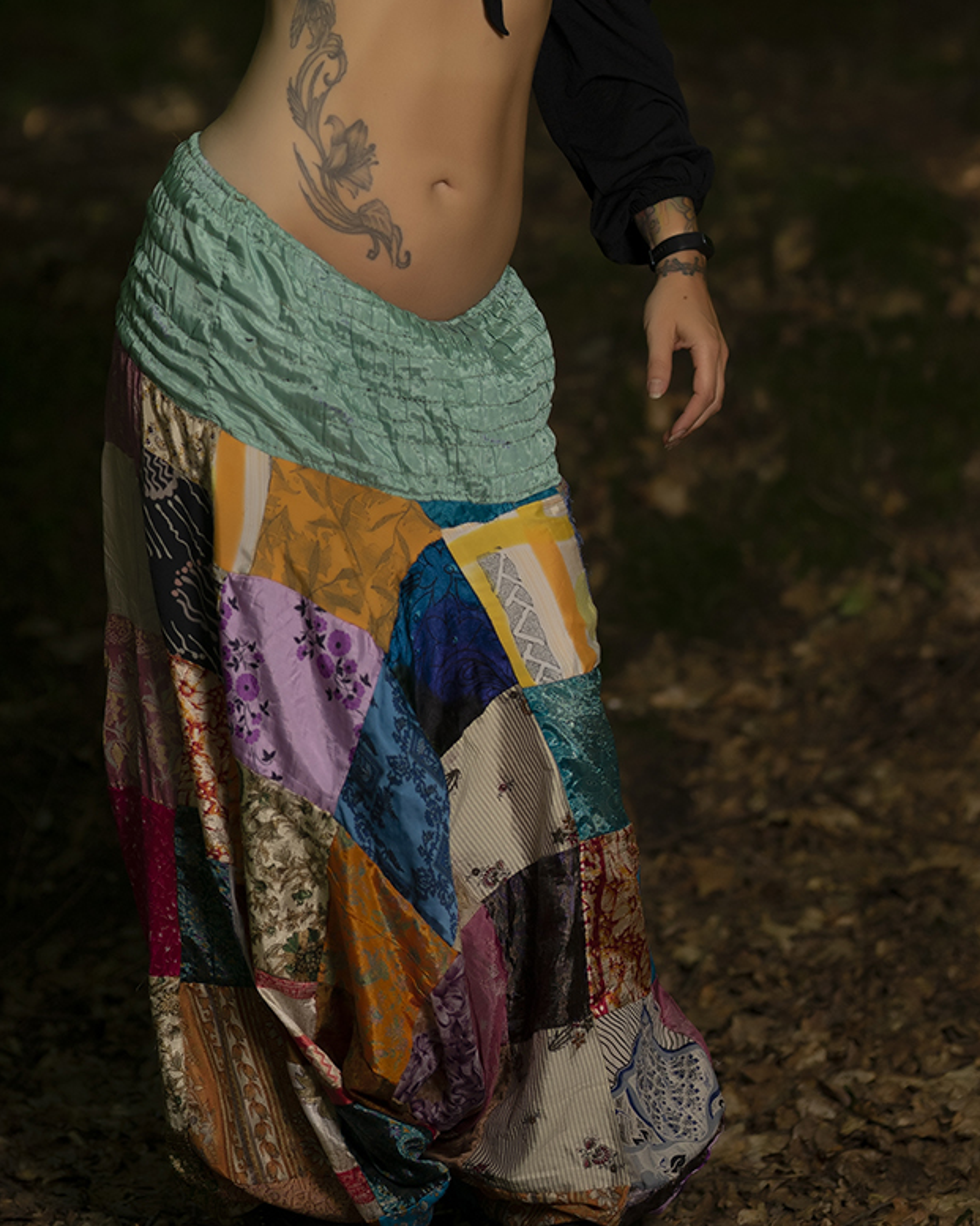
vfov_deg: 9.5
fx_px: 7364
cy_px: 222
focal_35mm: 203
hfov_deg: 7.6
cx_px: 548
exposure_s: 1/1600
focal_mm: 105
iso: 100
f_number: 1.4
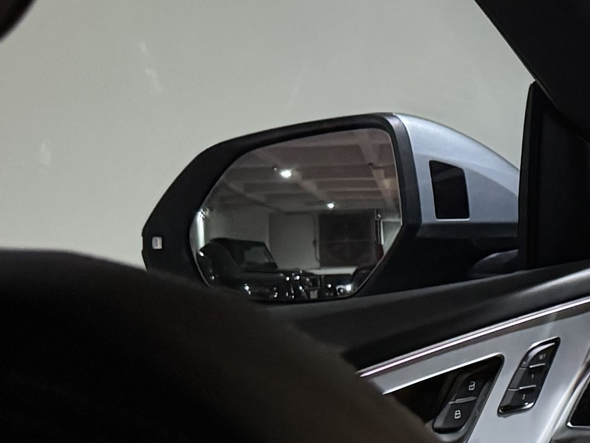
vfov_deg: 13.9
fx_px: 1807
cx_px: 1195
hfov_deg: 15.0
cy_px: 298
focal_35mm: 106
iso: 800
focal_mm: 6.76
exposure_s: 1/30
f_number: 1.78
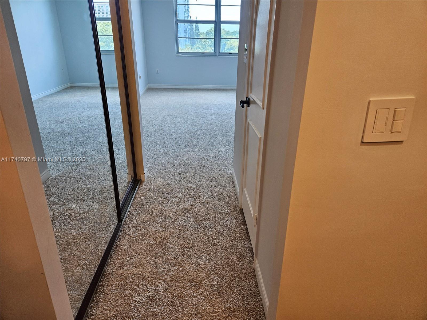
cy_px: 160
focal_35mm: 23
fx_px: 284
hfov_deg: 73.9
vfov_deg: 58.9
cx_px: 214
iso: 64
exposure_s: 1/120
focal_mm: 5.4
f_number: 1.8
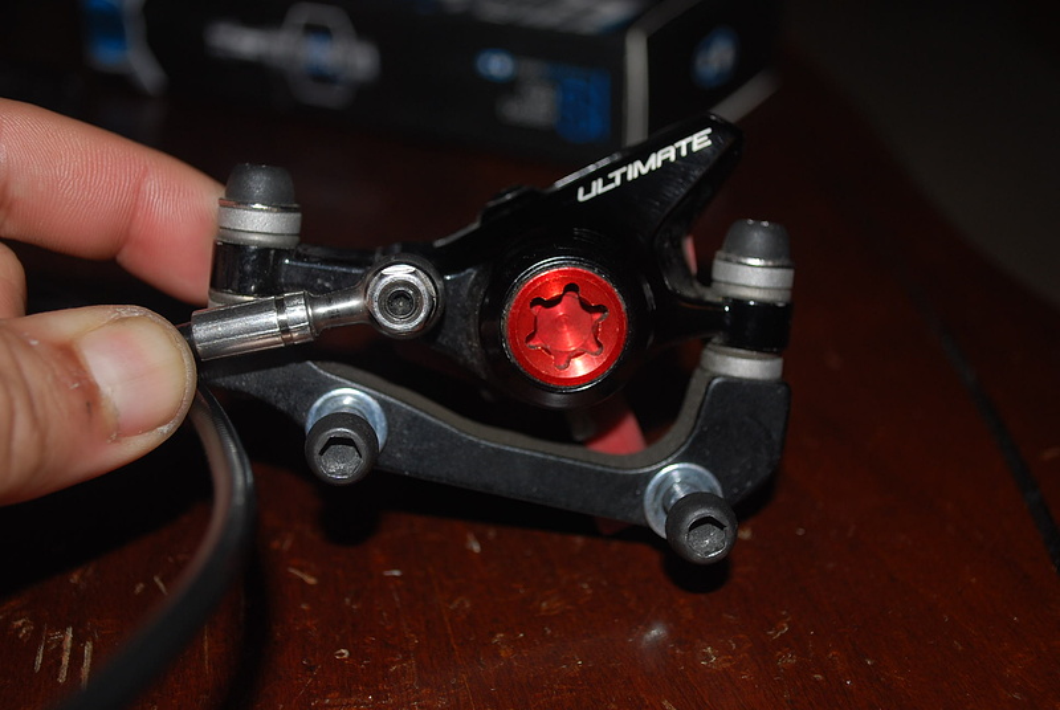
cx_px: 530
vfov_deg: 26.6
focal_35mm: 51
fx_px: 1504
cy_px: 355
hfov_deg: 38.8
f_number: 5
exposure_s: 1/60
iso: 200
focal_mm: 34
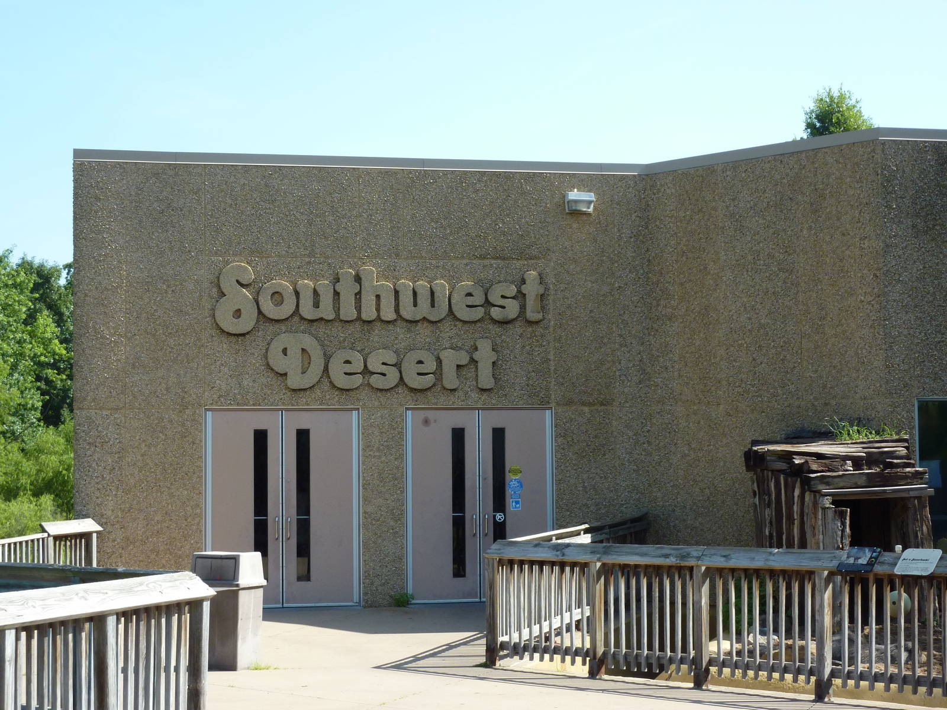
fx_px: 1833
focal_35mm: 67
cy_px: 355
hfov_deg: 29.0
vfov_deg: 21.9
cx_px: 474
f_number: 4.1
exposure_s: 1/500
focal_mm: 11
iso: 160
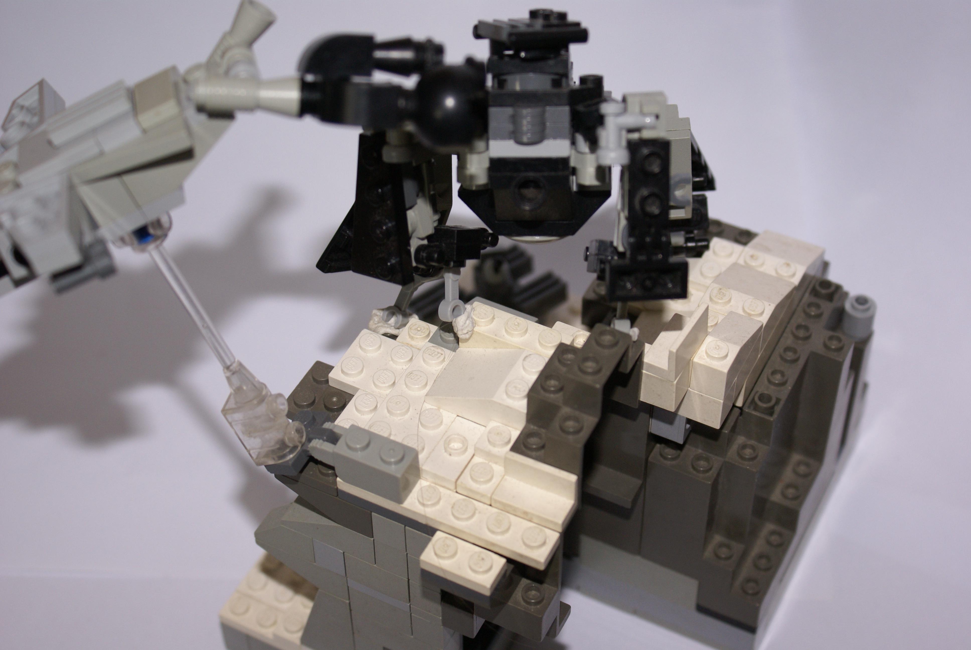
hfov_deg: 29.8
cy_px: 325
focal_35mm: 68
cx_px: 486
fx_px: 1823
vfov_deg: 20.2
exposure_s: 1/80
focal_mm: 45
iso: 400
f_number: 5.6
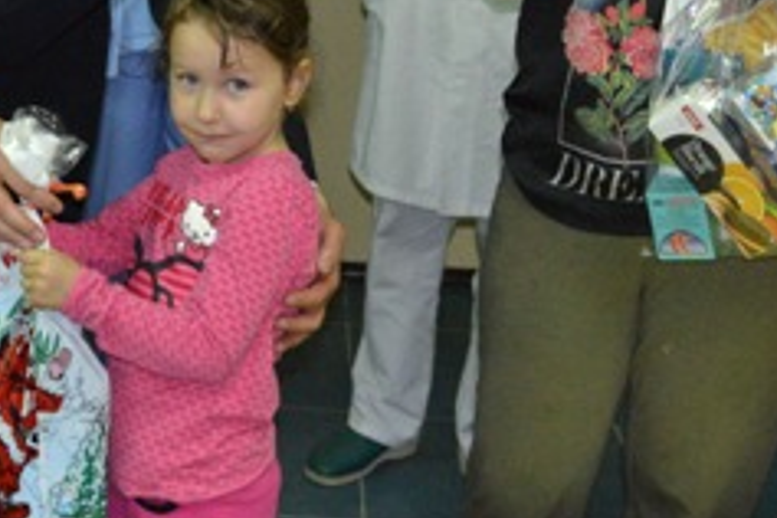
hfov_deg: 22.6
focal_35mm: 89
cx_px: 167
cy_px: -74
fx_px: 1921
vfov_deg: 14.9
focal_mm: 22
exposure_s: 1/60
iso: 3200
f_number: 4
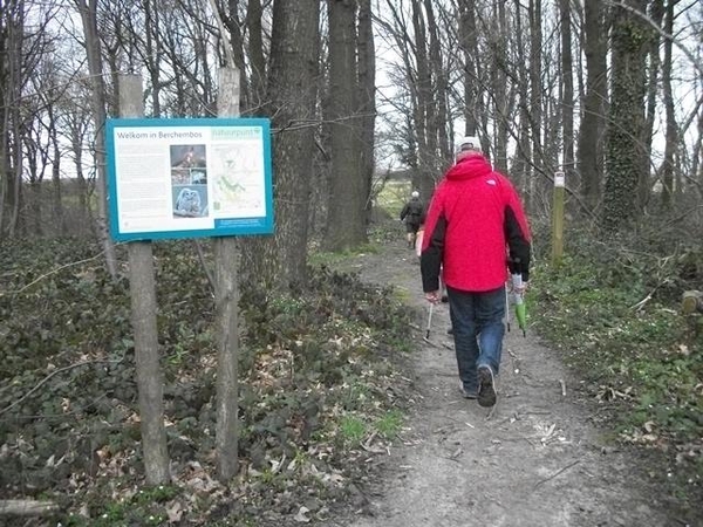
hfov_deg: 56.8
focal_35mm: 32
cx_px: 352
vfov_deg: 44.2
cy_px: 264
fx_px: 650
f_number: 2.9
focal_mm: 5.7
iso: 640
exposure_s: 1/320
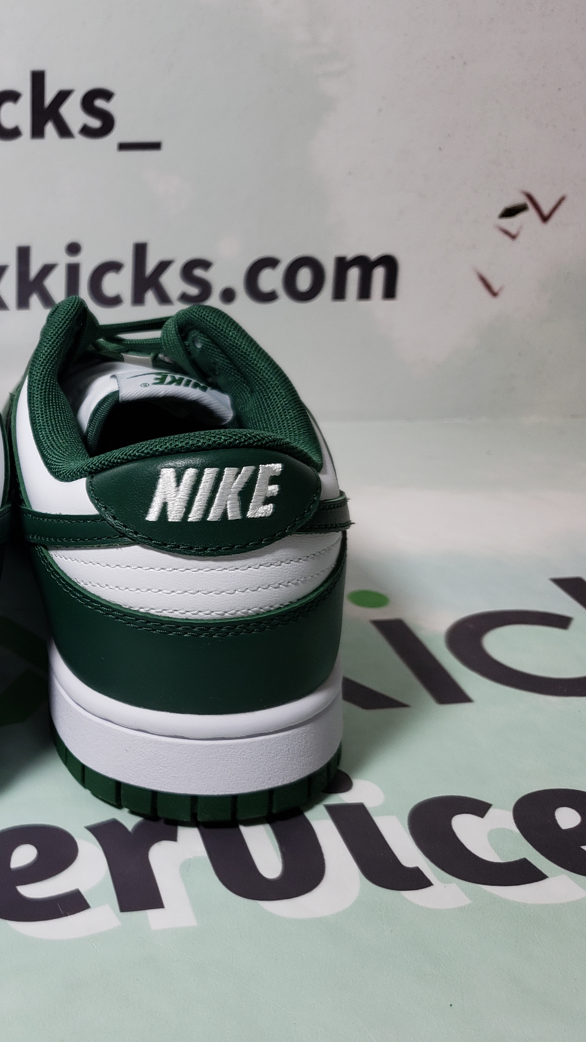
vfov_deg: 52.8
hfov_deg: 27.9
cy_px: 521
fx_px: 1050
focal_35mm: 38
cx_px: -88
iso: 50
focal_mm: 4.3
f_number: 1.5
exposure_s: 1/400
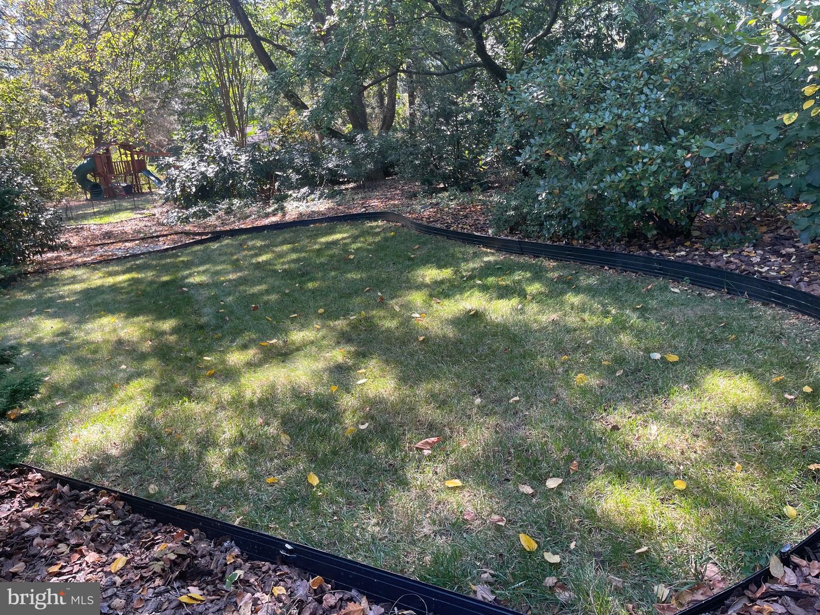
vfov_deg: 54.9
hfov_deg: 69.4
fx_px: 592
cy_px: 308
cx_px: 410
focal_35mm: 25
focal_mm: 5.1
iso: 32
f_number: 1.6
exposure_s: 1/112
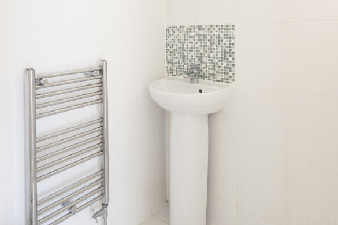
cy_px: 30
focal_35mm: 29
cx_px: 145
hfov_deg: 63.6
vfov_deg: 42.0
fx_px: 271
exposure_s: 2
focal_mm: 16.5
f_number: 16
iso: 200
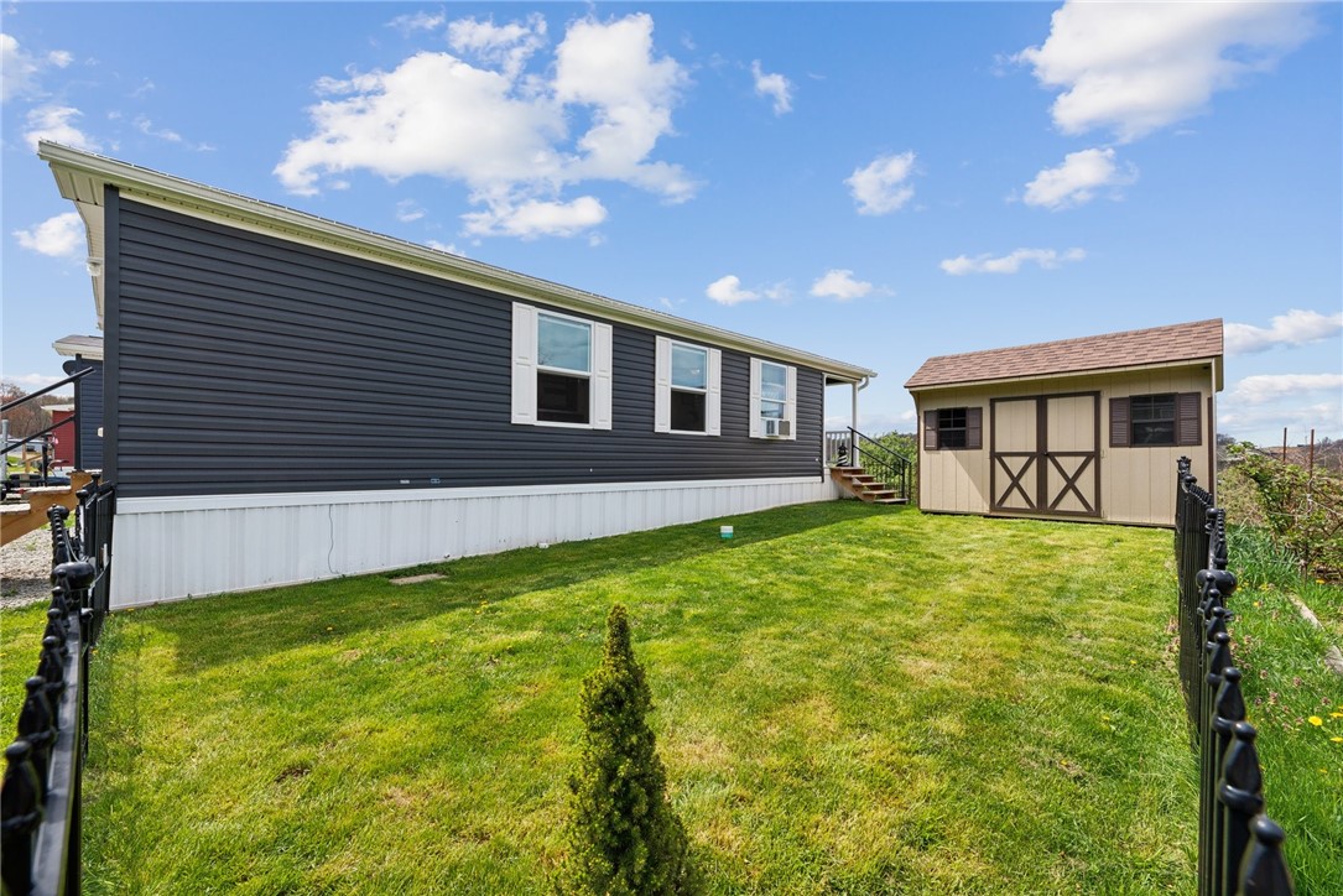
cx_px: 672
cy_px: 448
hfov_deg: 104.2
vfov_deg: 81.2
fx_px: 522
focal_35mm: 14
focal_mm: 14
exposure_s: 1/200
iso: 50
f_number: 11
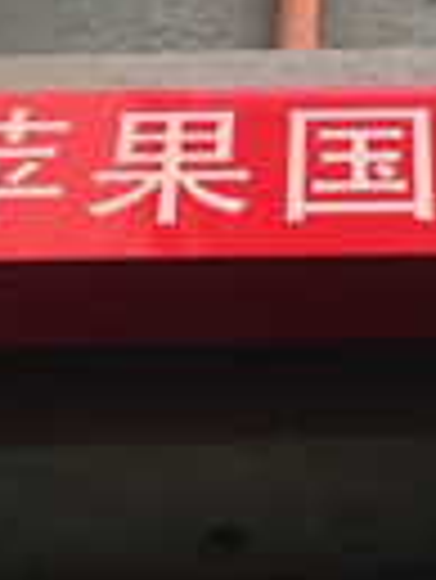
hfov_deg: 12.6
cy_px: -216
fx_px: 1962
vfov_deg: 15.8
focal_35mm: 117
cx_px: 360
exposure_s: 1/638
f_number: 2.2
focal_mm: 4.15
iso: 32
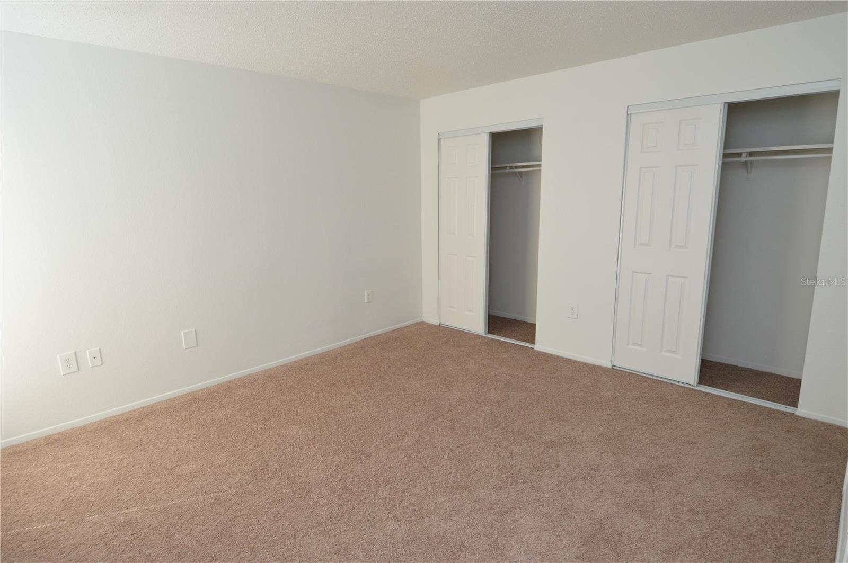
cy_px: 282
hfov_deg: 90.1
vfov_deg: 67.3
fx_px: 424
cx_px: 424
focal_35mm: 18
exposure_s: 1/125
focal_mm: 12
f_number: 5.6
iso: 360
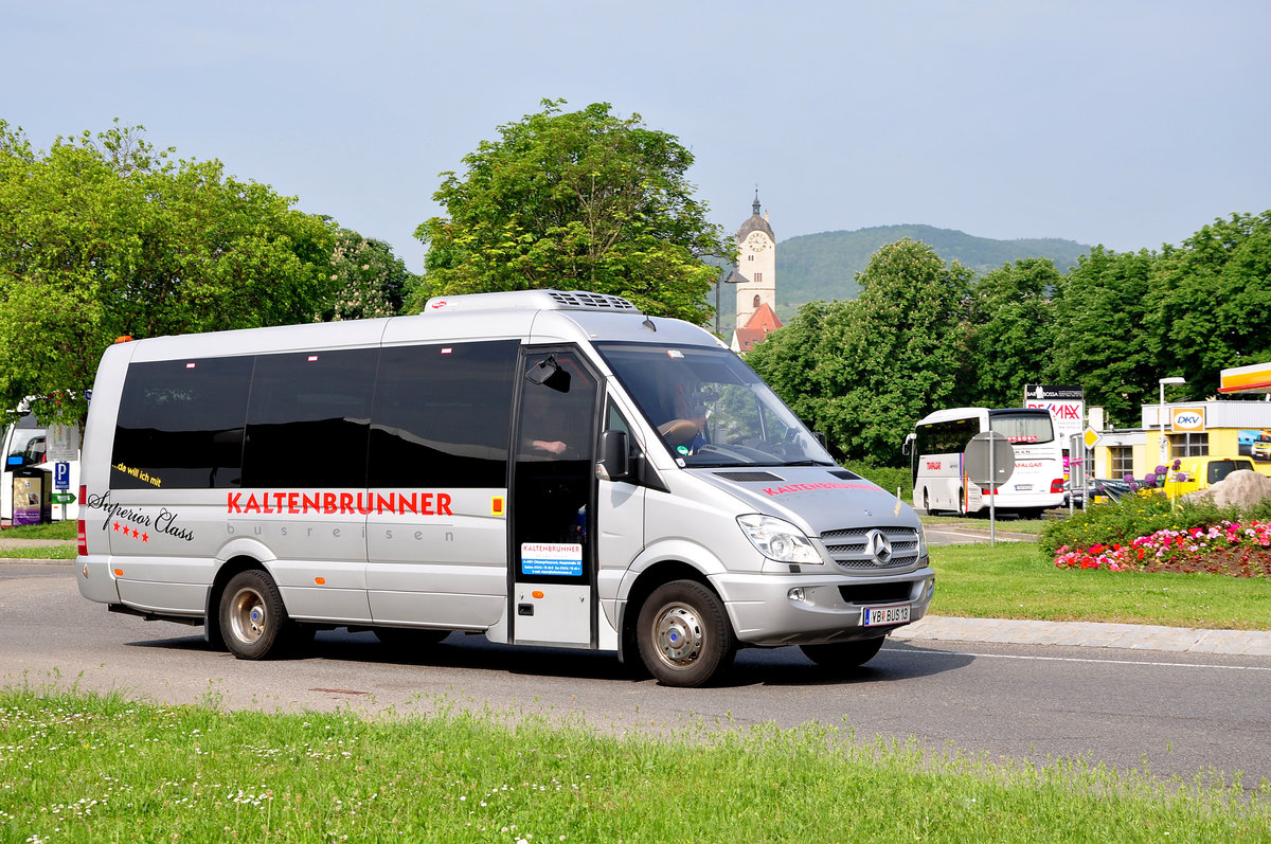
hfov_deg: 31.9
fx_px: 2222
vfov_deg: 21.5
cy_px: 422
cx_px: 636
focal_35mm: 63
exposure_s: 1/250
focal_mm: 42
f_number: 8
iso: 200
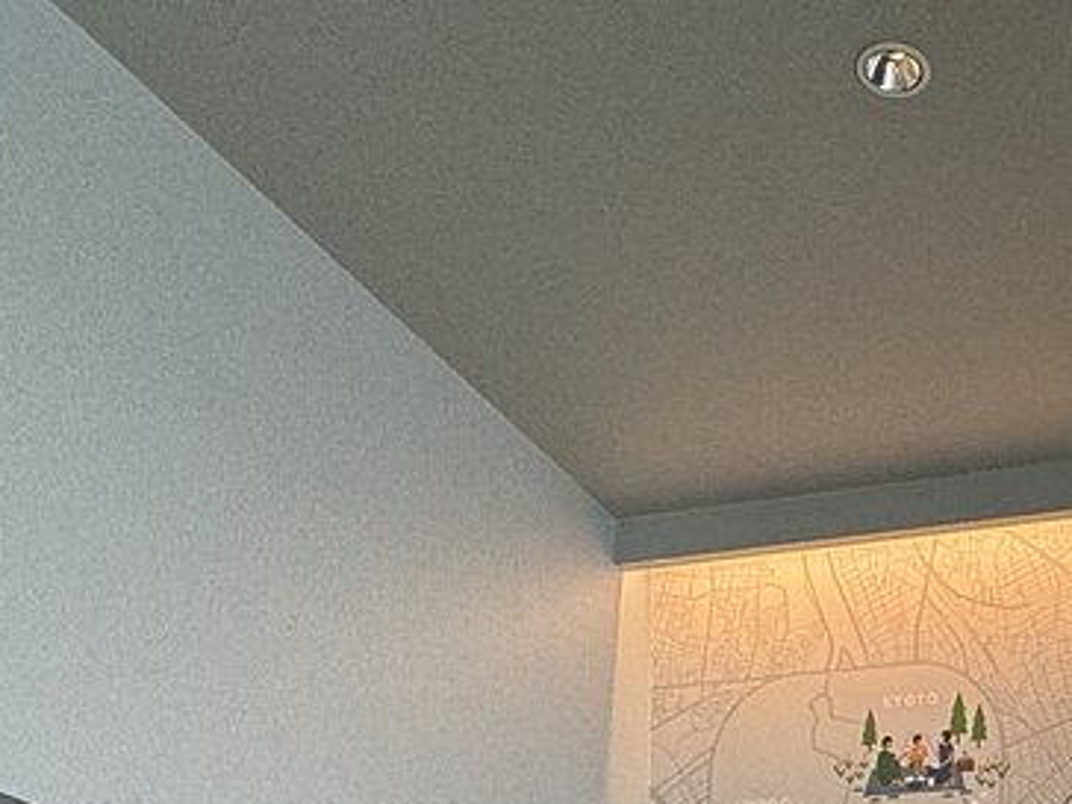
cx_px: 1001
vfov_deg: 17.9
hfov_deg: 30.9
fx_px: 1827
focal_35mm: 59
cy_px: 1579
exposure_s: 1/120
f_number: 2.2
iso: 125
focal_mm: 2.22
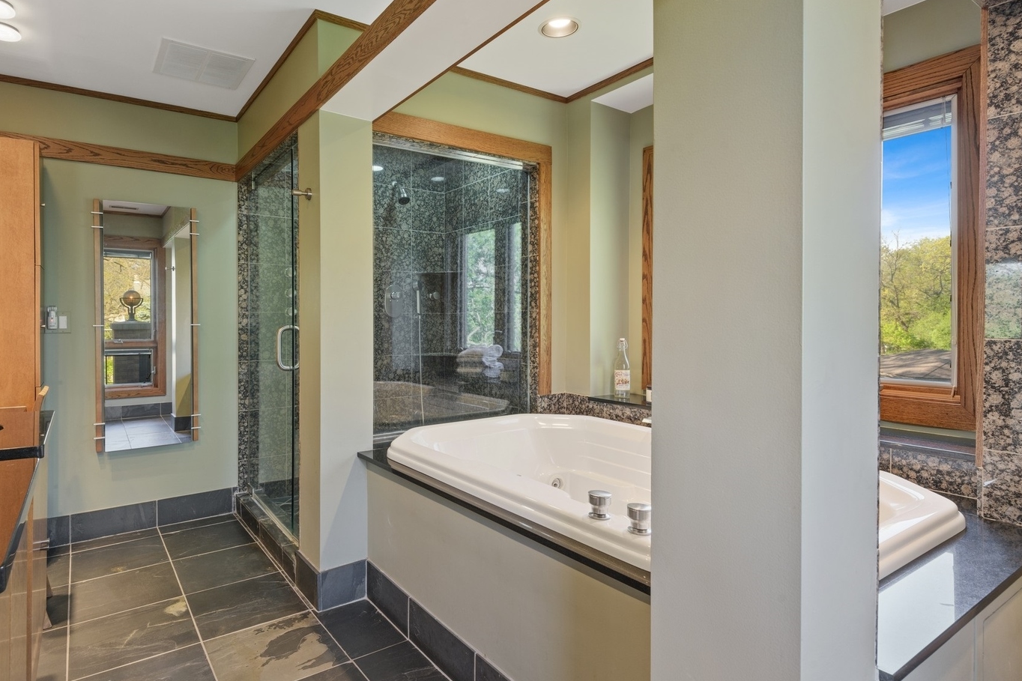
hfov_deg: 86.3
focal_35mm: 19
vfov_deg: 64.5
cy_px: 328
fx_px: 539
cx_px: 436
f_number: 9.5
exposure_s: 1
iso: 200
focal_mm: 16
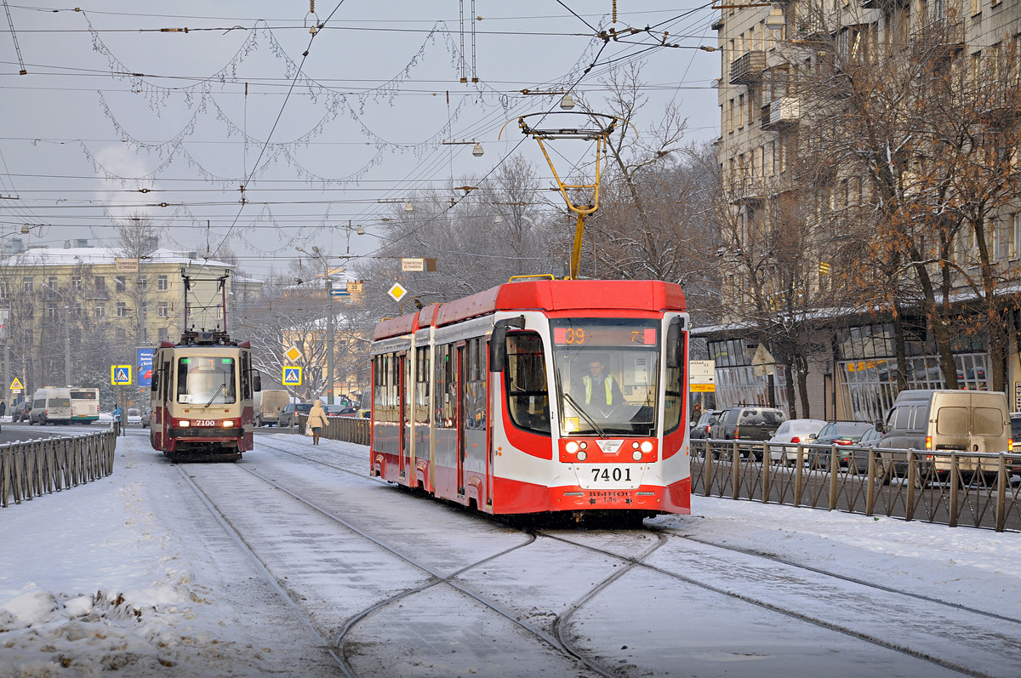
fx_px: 3612
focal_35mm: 128
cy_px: 339
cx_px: 510
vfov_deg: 10.7
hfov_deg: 16.1
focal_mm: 85
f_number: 9
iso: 250
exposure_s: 1/200
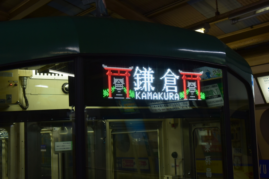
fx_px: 418
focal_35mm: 56
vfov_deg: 24.2
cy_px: 90
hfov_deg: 35.7
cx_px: 134
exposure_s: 1/15
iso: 160
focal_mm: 21
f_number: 4.8
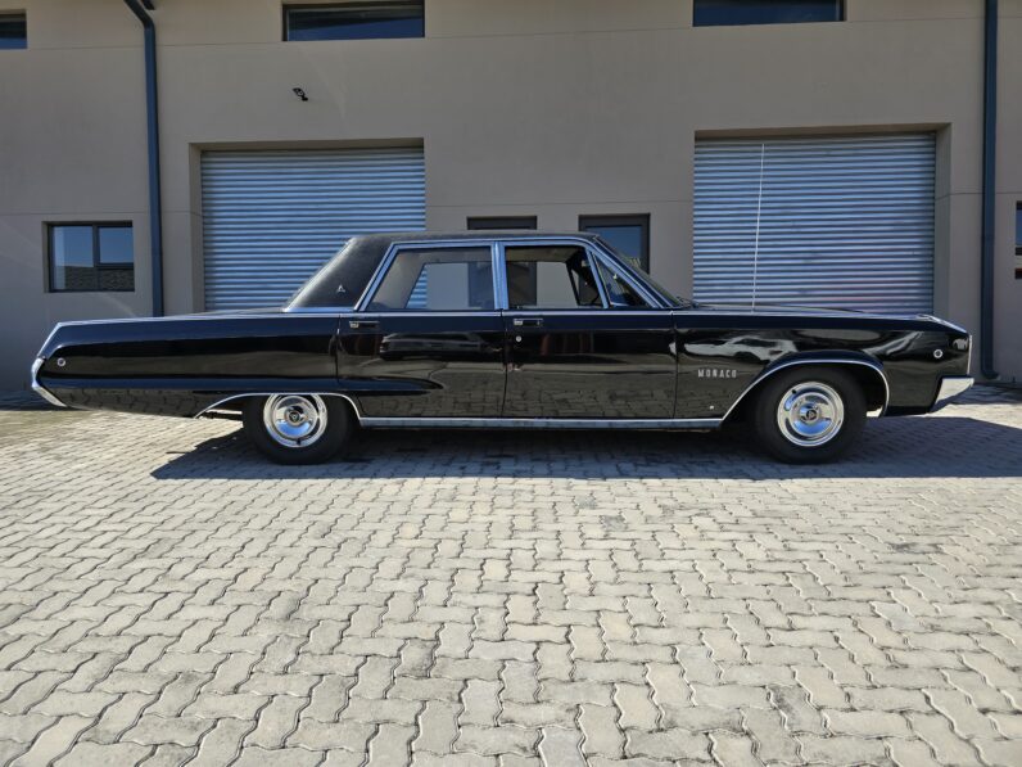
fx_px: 679
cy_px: 384
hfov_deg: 73.9
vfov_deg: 58.9
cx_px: 511
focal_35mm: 23
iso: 12
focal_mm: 6.3
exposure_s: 1/474
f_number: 1.7
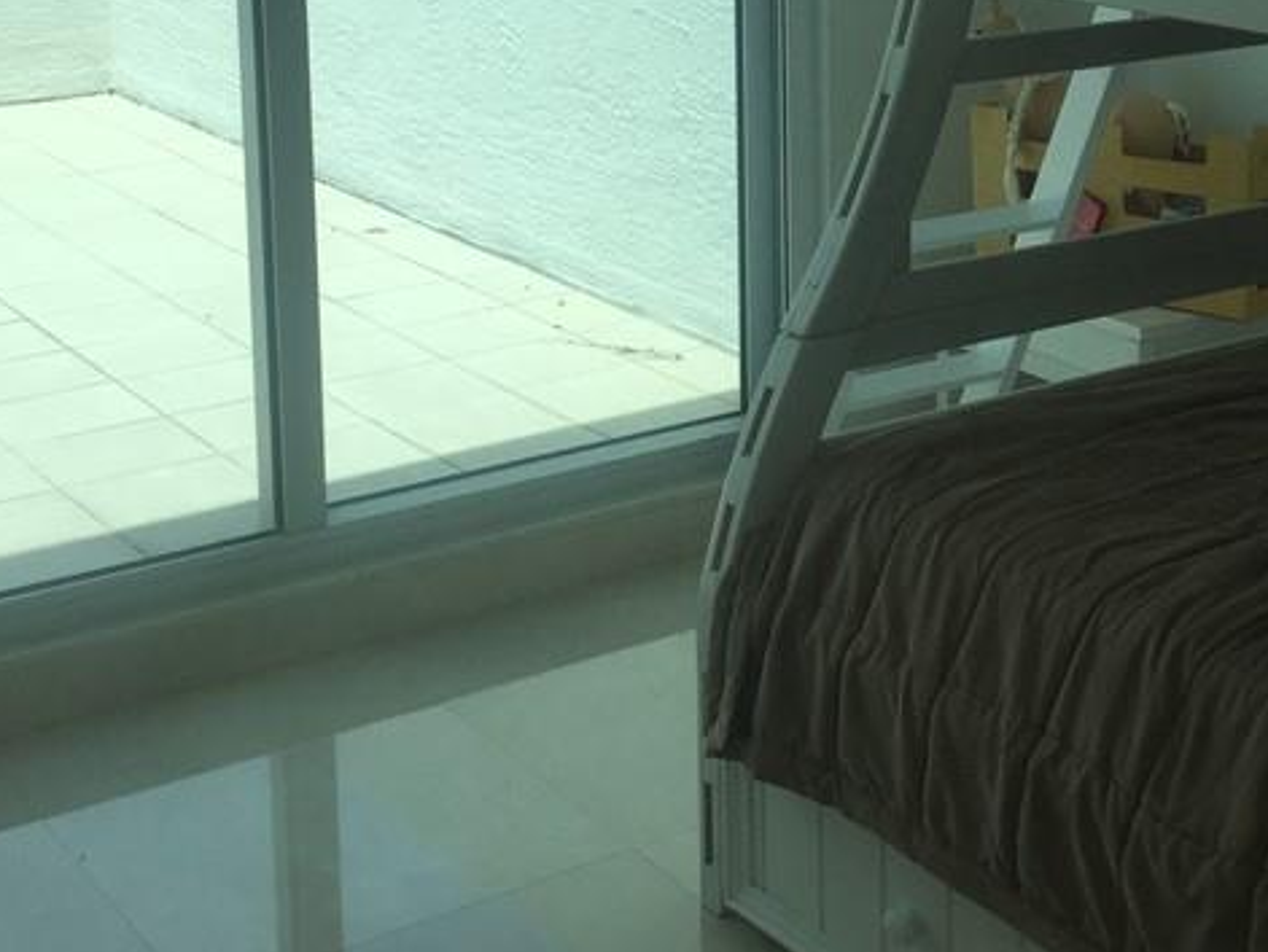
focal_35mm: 63
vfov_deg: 22.7
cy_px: 70
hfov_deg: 30.0
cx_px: 1020
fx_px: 2309
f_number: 2.2
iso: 32
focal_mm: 4.15
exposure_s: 1/1980
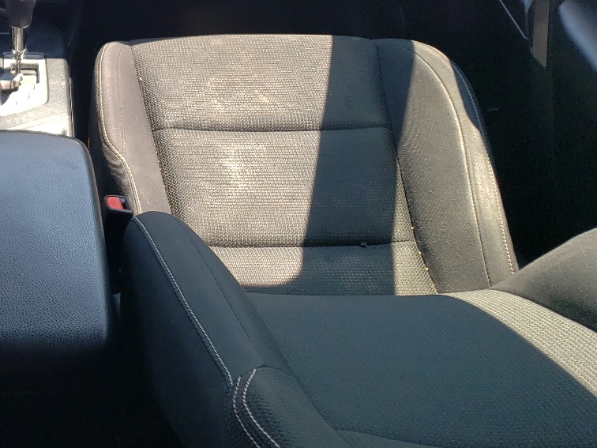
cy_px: 55
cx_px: 5
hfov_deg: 32.3
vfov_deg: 25.8
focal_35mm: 55
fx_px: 949
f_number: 1.5
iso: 50
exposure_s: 1/500
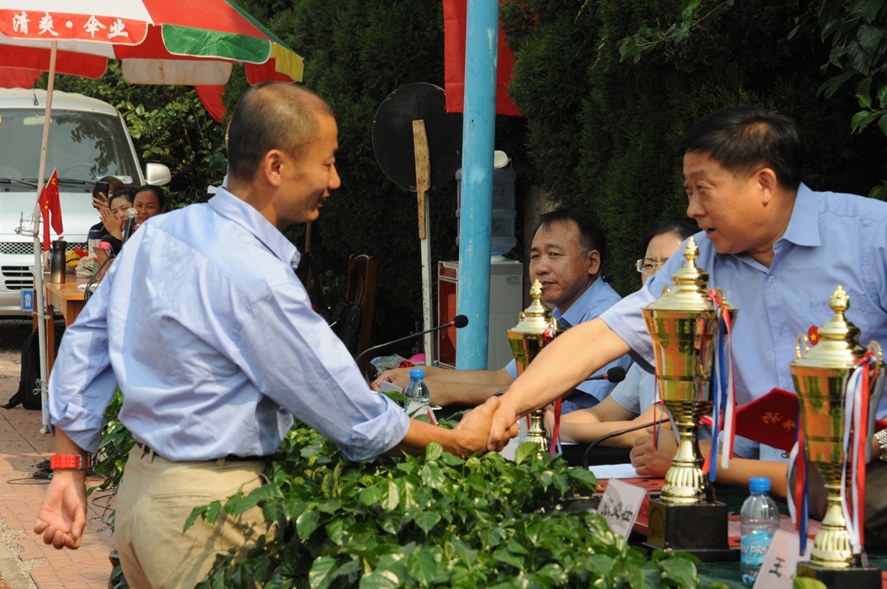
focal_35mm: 128
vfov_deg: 10.7
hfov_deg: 16.1
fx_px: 3138
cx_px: 444
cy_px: 294
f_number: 10
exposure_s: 1/400
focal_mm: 85
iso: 500
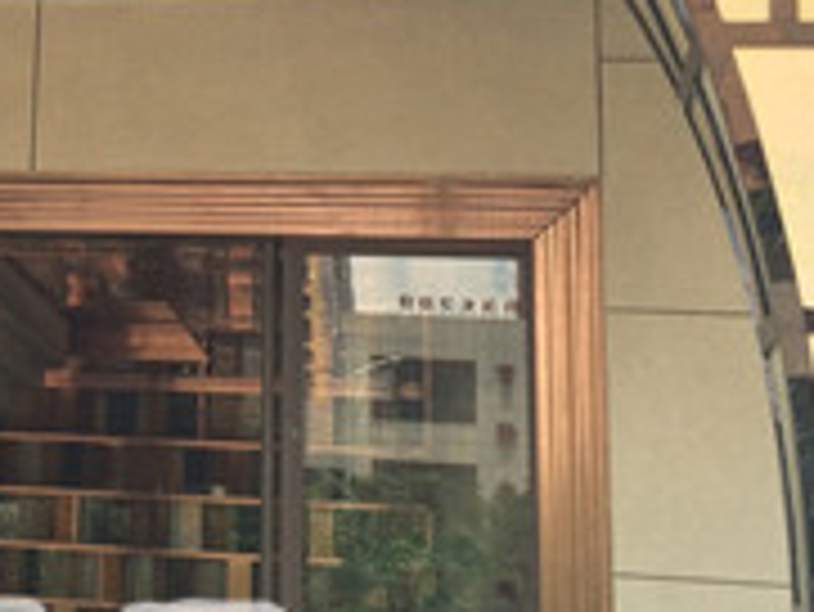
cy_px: 32
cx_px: -225
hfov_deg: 19.0
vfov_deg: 15.2
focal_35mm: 96
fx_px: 2259
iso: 32
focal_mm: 4.15
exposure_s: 1/237
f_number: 2.2
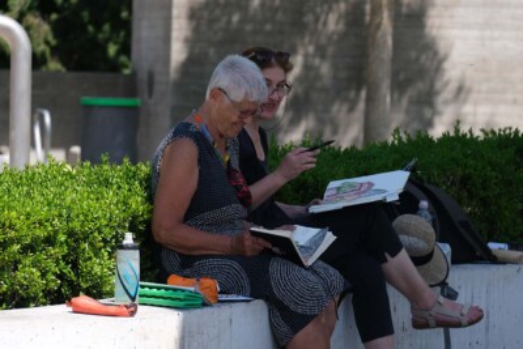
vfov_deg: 6.4
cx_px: 262
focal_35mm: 216
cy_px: 174
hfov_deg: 9.5
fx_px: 3139
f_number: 6
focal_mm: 143.9
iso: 160
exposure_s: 1/340
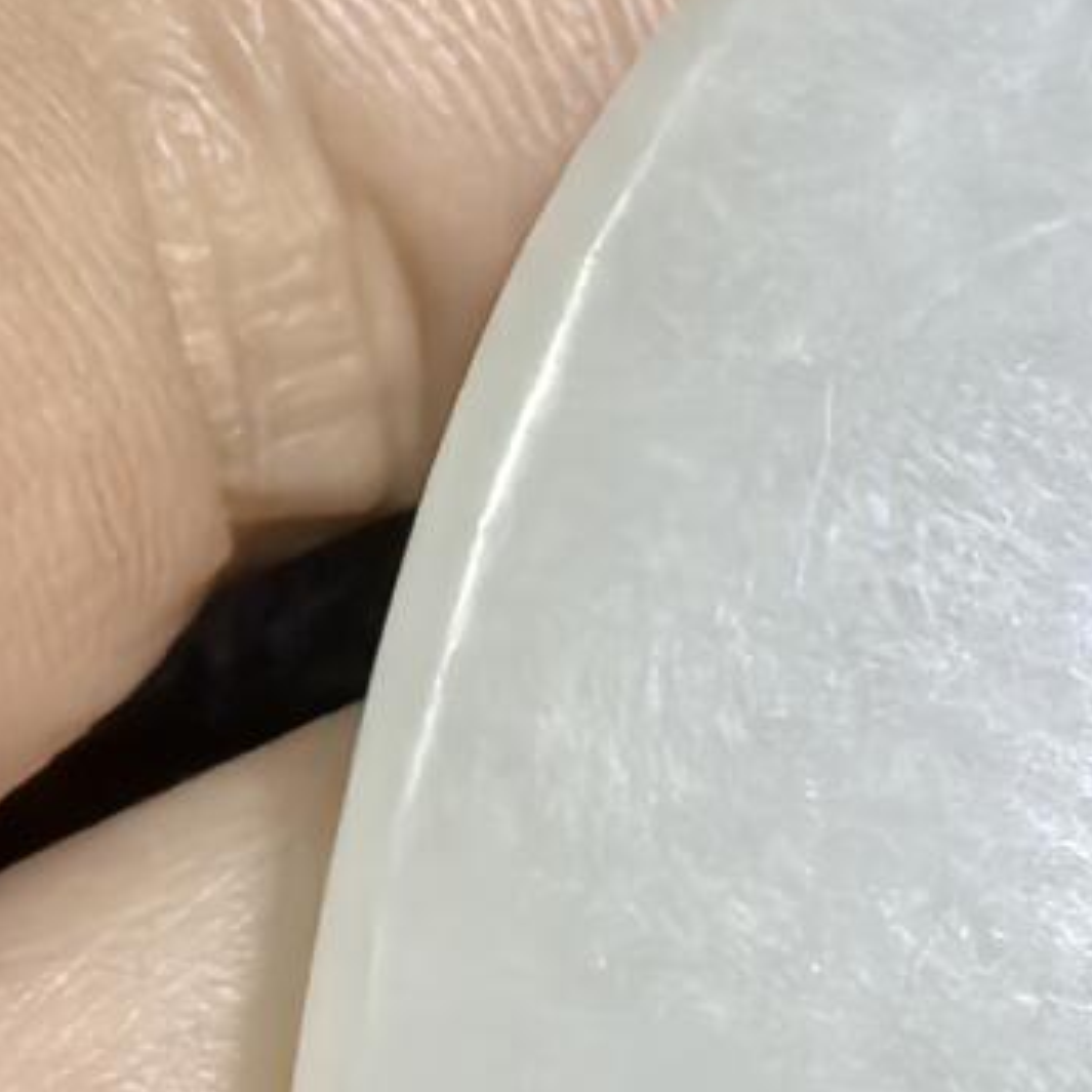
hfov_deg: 14.0
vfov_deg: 14.1
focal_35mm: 121
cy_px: 1160
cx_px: 1307
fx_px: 4319
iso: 500
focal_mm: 1.95
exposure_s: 1/333
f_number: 2.2
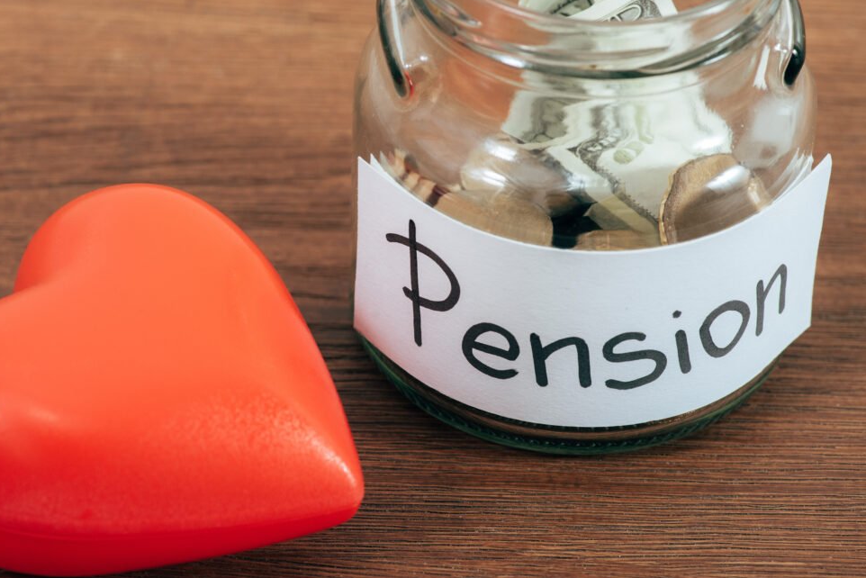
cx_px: 358
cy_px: 260
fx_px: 3152
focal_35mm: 131
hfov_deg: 15.6
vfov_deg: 10.5
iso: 500
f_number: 6.3
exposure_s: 1/200
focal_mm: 105
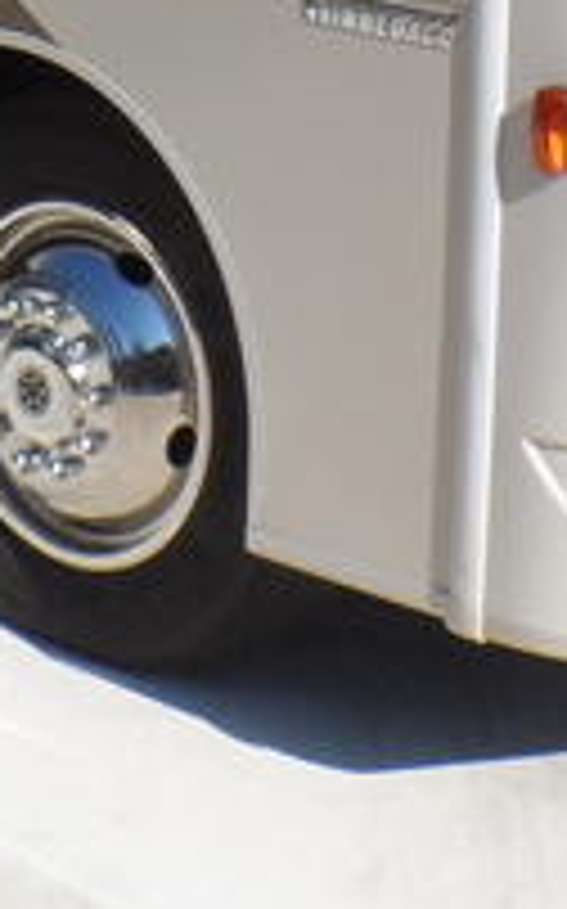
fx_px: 3120
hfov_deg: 10.2
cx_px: -180
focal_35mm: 126
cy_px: -454
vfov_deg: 15.3
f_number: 4.5
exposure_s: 1/750
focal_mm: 4
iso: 80
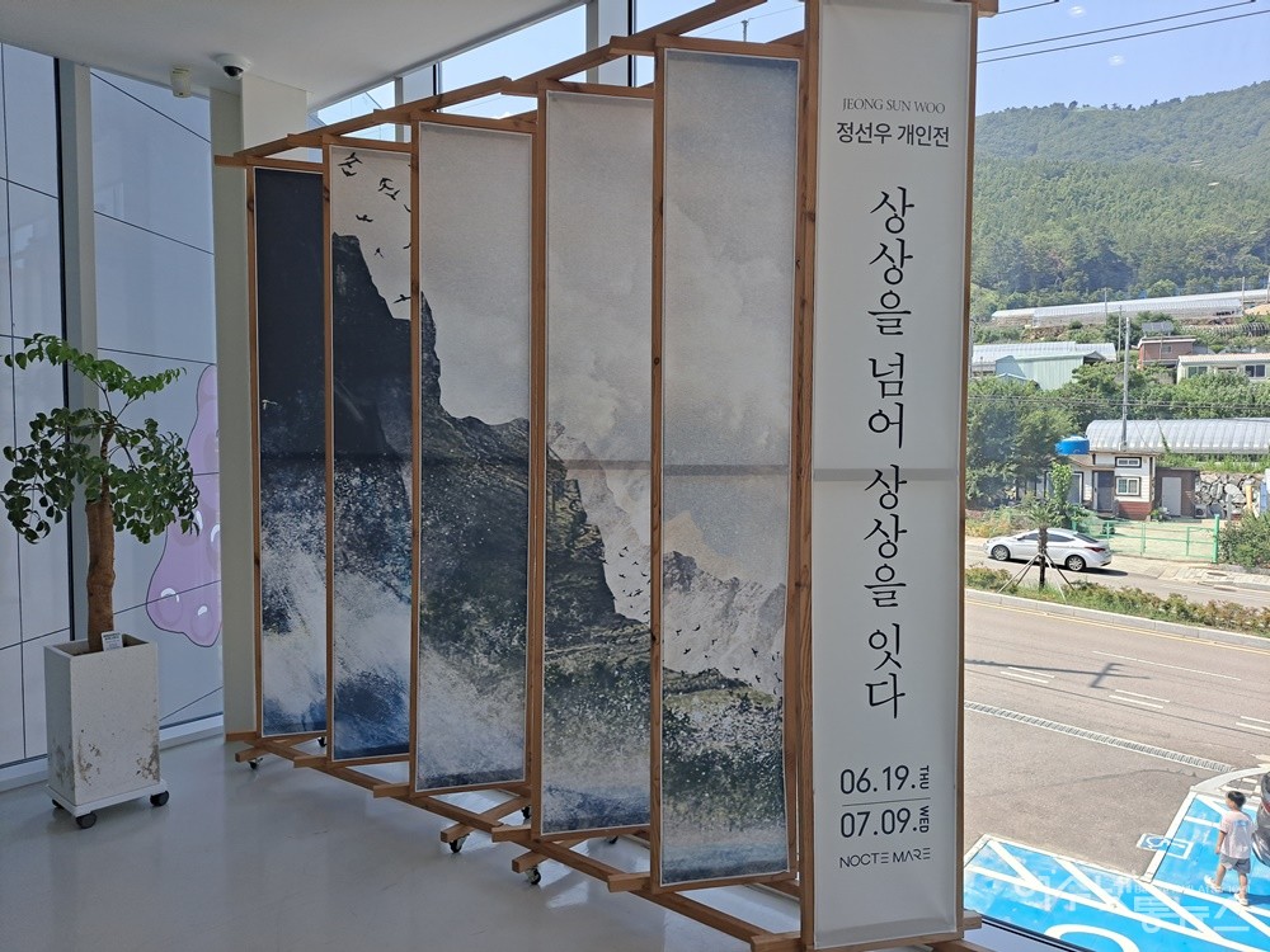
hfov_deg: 71.6
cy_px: 476
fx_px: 881
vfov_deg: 56.8
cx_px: 635
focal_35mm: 24
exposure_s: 1/486
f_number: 1.8
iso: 25
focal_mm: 5.23
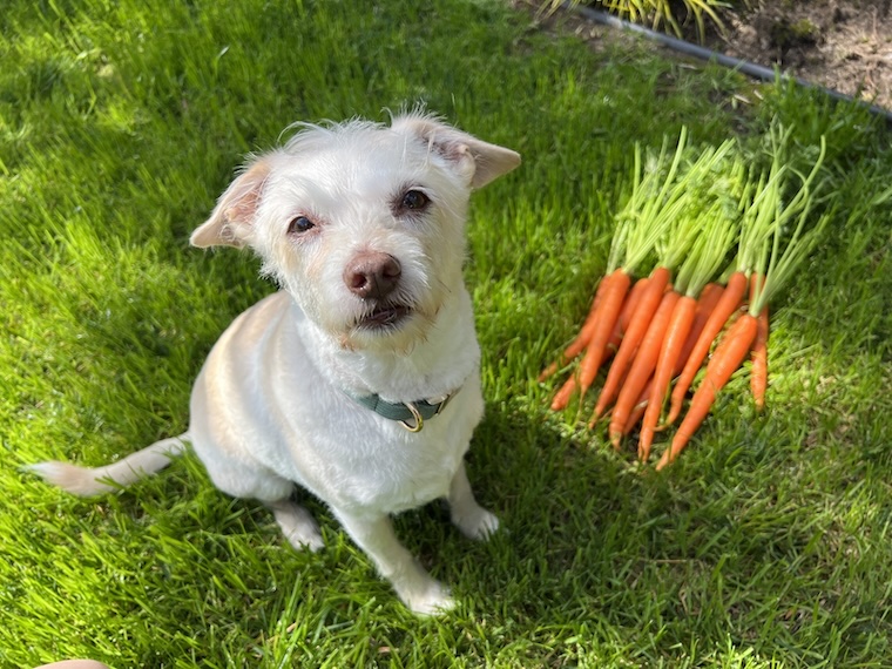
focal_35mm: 26
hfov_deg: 67.3
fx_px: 670
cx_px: 446
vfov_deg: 53.1
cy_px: 334
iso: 50
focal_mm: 5.7
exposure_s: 1/1531
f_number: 1.5
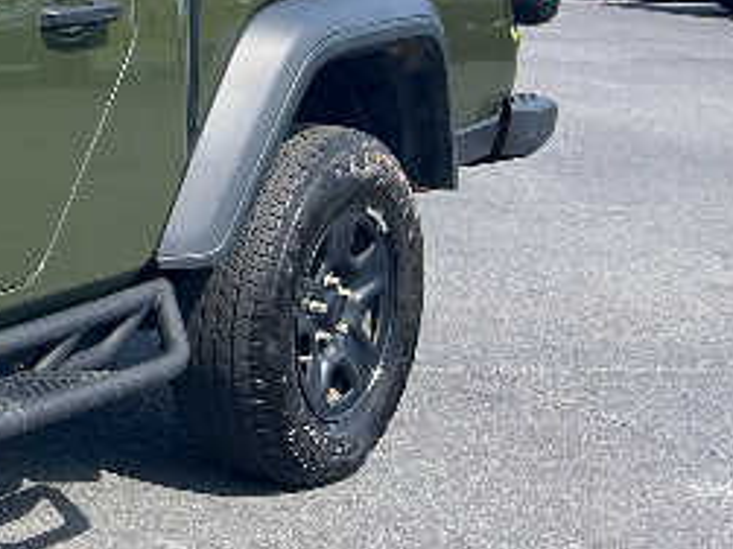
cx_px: -748
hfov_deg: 15.0
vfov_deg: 13.8
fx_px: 2243
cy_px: 61
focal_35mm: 106
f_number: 1.5
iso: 50
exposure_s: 1/1838
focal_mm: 5.7
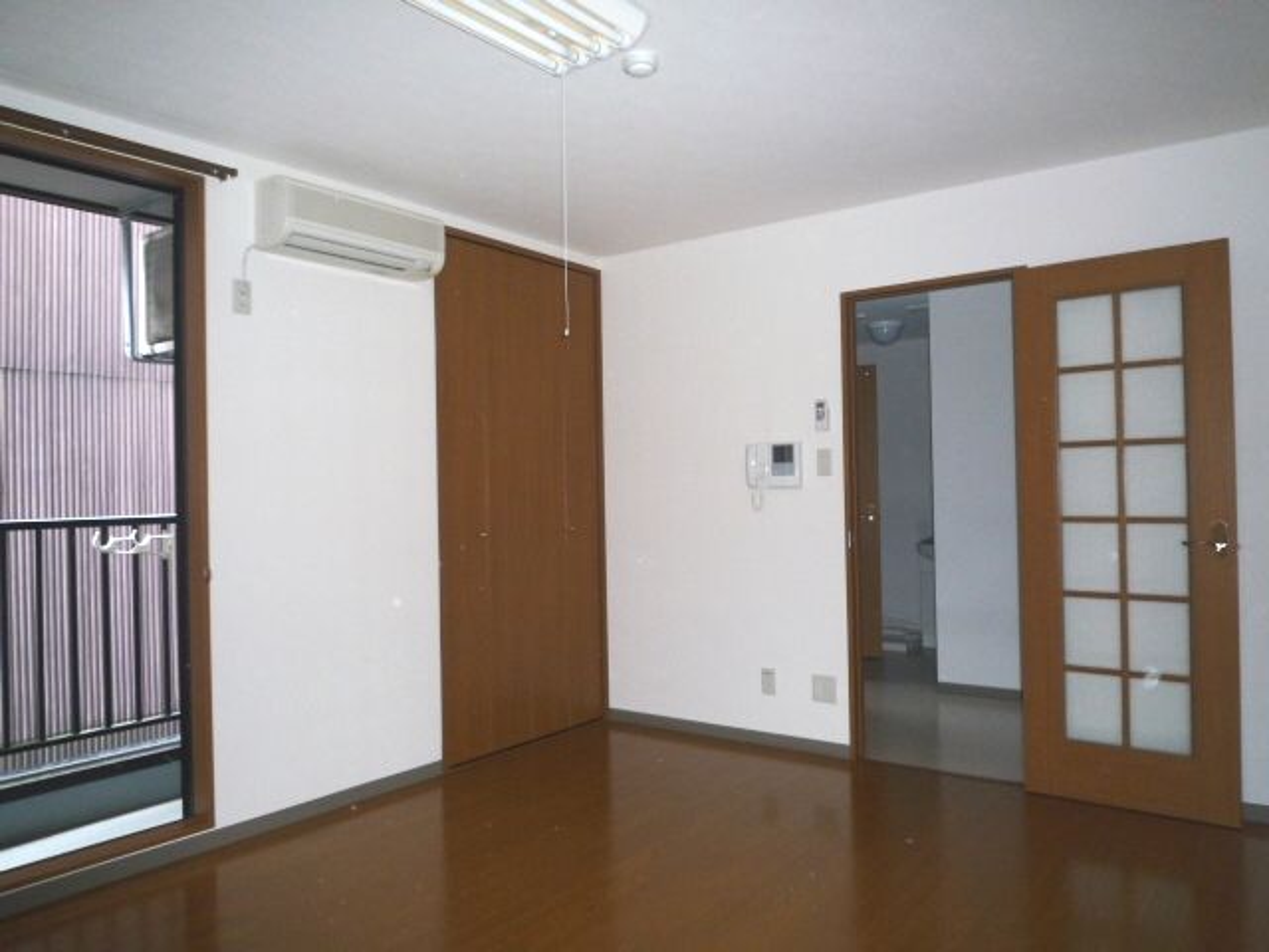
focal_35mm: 25
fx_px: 916
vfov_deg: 54.9
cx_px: 634
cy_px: 476
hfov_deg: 69.4
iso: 100
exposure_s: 1/30
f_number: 2.8
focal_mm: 4.4
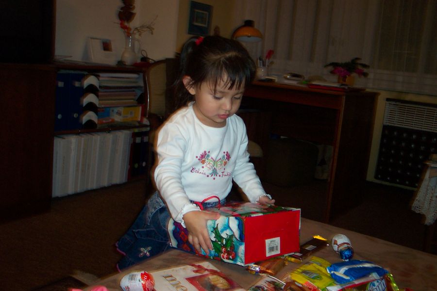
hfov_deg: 50.7
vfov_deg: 35.1
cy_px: 146
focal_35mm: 38
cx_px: 218
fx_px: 461
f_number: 2.8
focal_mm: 8
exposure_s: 1/30
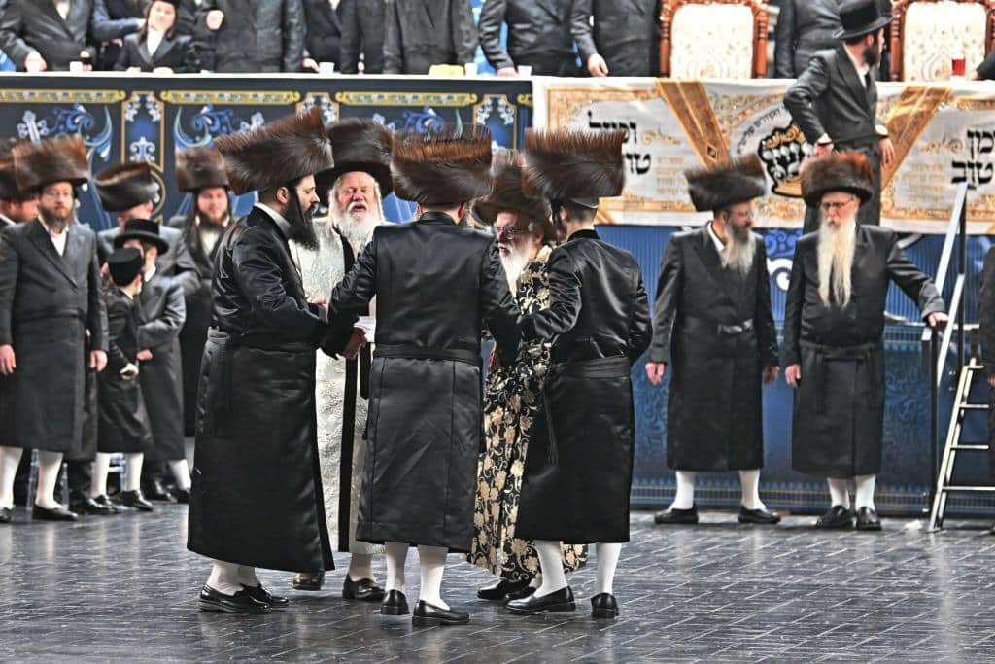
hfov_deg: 11.0
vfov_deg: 7.3
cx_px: 498
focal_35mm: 187
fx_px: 5169
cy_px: 332
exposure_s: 1/320
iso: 1600
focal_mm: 125
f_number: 2.8
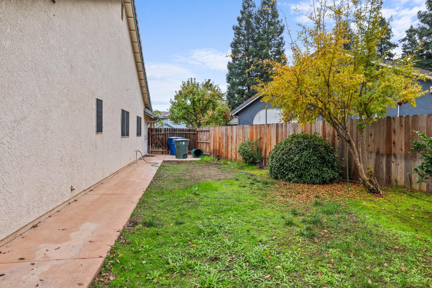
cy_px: 144
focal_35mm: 20
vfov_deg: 61.9
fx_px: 240
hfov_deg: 84.0
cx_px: 216
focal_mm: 20
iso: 200
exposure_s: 1/100
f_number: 9
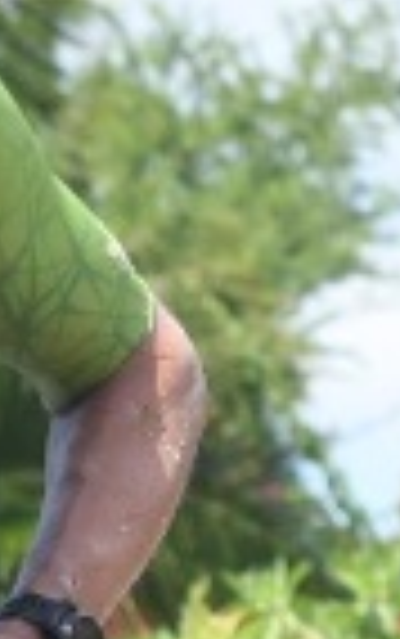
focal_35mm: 798
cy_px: 1264
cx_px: -517
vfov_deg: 2.6
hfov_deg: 1.6
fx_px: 13891
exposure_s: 1/1600
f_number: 4.5
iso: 500
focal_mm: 58
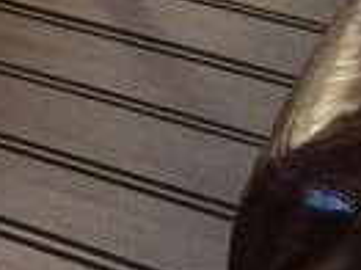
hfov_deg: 9.5
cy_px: -141
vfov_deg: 8.6
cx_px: -678
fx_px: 1761
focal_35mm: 169
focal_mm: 5.4
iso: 640
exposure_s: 1/120
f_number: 1.8
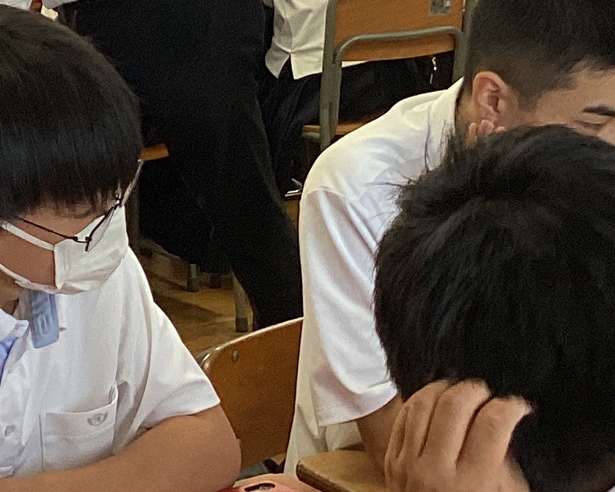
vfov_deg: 12.1
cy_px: 116
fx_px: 2311
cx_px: 92
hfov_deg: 15.0
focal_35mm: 127
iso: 80
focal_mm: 3.3
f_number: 2.4
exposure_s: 1/100
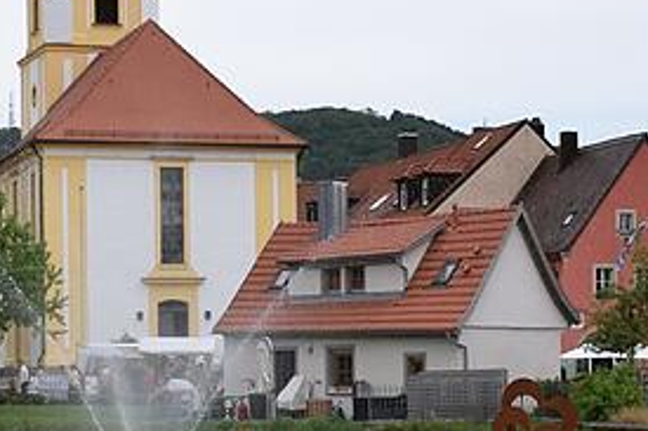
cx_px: 323
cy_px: 403
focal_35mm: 106
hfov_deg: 19.3
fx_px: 1907
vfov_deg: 12.8
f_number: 13
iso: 640
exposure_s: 1/640
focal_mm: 18
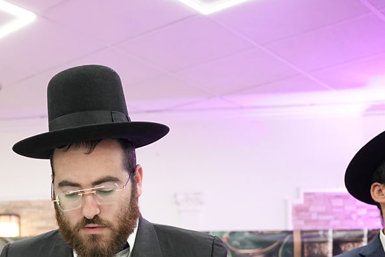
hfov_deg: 31.7
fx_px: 610
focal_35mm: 57
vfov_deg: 22.8
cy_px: 261
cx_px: -20
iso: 3200
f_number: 2.8
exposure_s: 1/320
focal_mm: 24
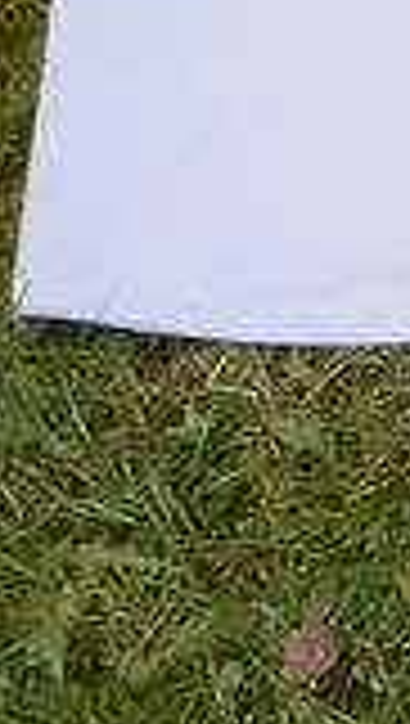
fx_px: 3004
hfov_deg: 6.7
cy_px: -121
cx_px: 1437
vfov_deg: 13.4
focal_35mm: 156
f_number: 4
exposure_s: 1/60
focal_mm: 6
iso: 80
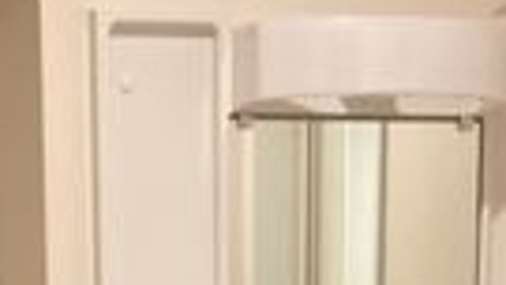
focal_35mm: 145
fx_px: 1946
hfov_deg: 14.8
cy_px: 814
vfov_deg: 7.5
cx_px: 184
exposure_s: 1/60
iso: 160
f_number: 1.8
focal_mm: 3.99
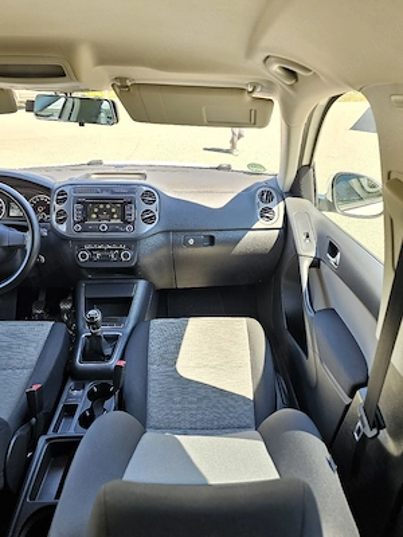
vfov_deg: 73.9
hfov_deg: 58.9
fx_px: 357
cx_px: 202
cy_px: 268
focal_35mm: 23
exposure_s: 1/101
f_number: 1.7
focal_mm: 6.3
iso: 50
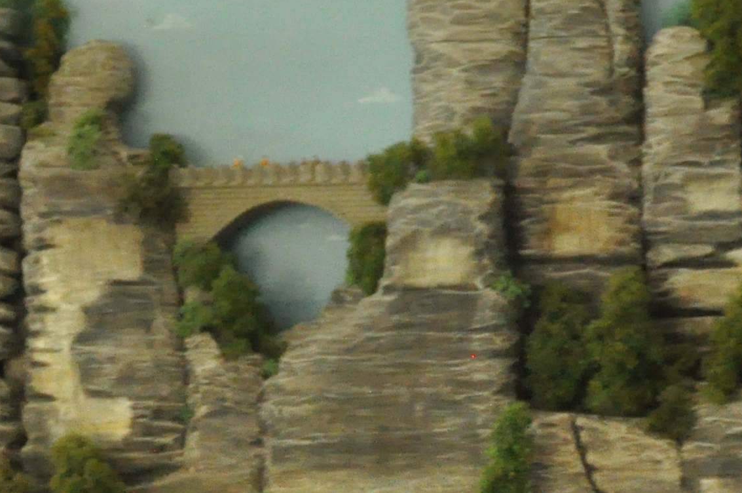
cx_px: 49
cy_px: 774
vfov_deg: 8.4
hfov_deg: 12.8
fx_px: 3272
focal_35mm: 159
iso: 3200
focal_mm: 28
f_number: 25
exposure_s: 1/2
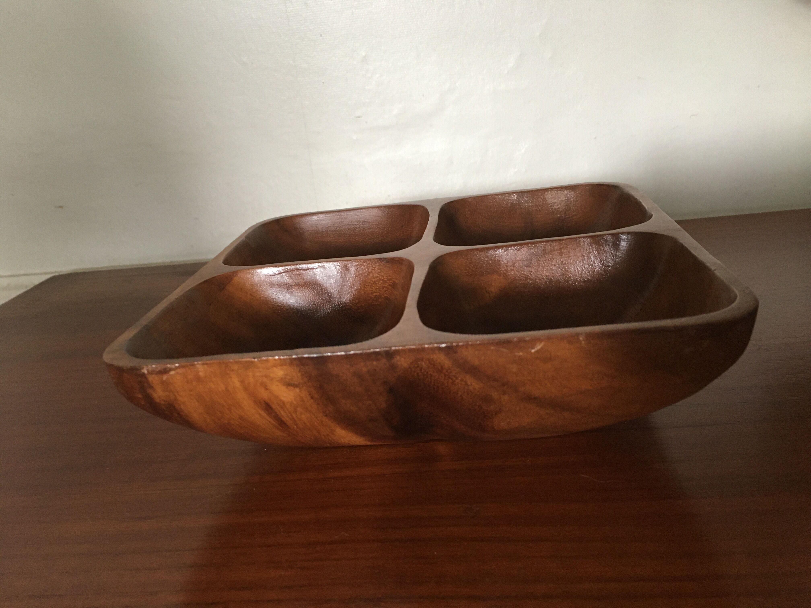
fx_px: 679
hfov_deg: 61.7
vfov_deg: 48.2
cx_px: 406
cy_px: 304
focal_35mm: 29
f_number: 2.2
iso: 160
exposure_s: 1/33
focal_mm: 4.15
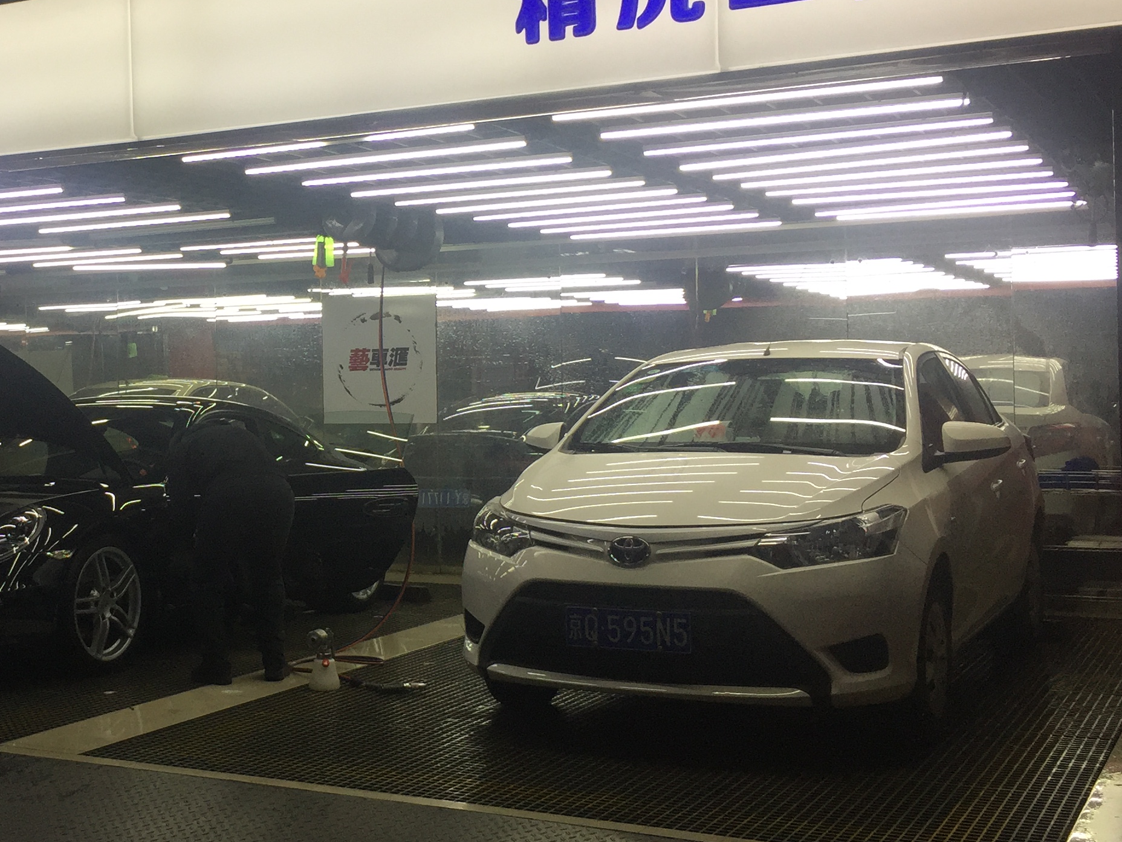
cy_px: 406
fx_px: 1653
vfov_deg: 28.6
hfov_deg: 36.4
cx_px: 242
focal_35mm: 51
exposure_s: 1/100
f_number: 2.2
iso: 50
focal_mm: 4.15
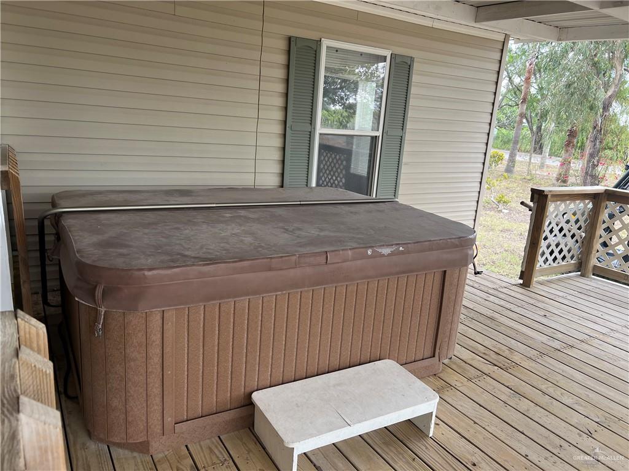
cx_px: 314
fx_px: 472
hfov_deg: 67.3
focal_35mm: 26
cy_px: 236
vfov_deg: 53.1
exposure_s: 1/180
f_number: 1.5
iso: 40
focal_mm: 5.7
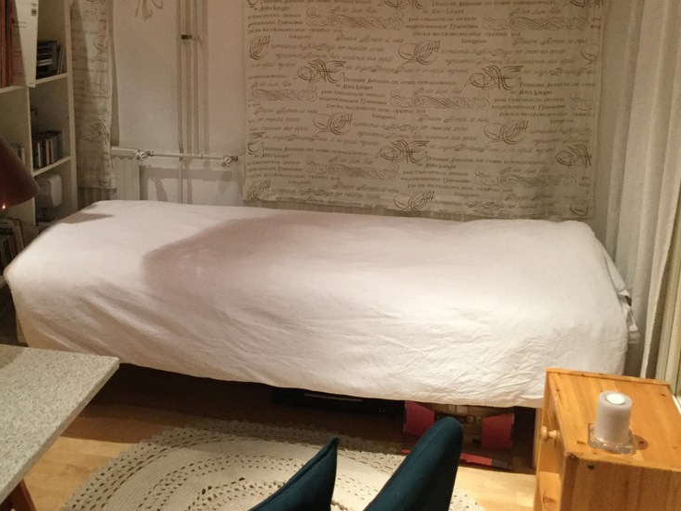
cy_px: 178
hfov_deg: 43.5
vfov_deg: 33.4
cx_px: 253
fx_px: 846
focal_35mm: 43
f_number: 2.4
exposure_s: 1/33
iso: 200
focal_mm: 3.3
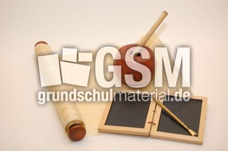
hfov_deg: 24.7
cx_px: 114
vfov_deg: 16.5
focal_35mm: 82
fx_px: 521
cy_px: 76
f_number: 5.6
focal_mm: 55
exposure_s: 1/500
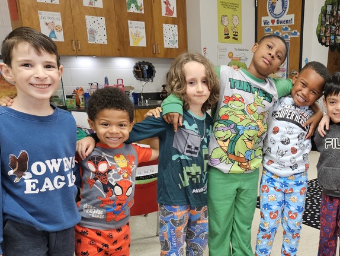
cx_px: 269
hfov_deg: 43.7
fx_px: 403
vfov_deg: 34.3
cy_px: 198
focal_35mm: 41
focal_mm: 5.4
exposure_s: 1/120
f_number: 1.8
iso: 640
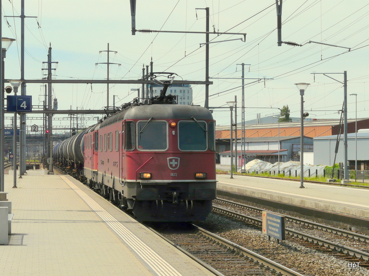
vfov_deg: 14.2
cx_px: 184
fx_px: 1109
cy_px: 138
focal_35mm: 104
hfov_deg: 18.9
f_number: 6.3
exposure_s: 1/400
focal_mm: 17
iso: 100
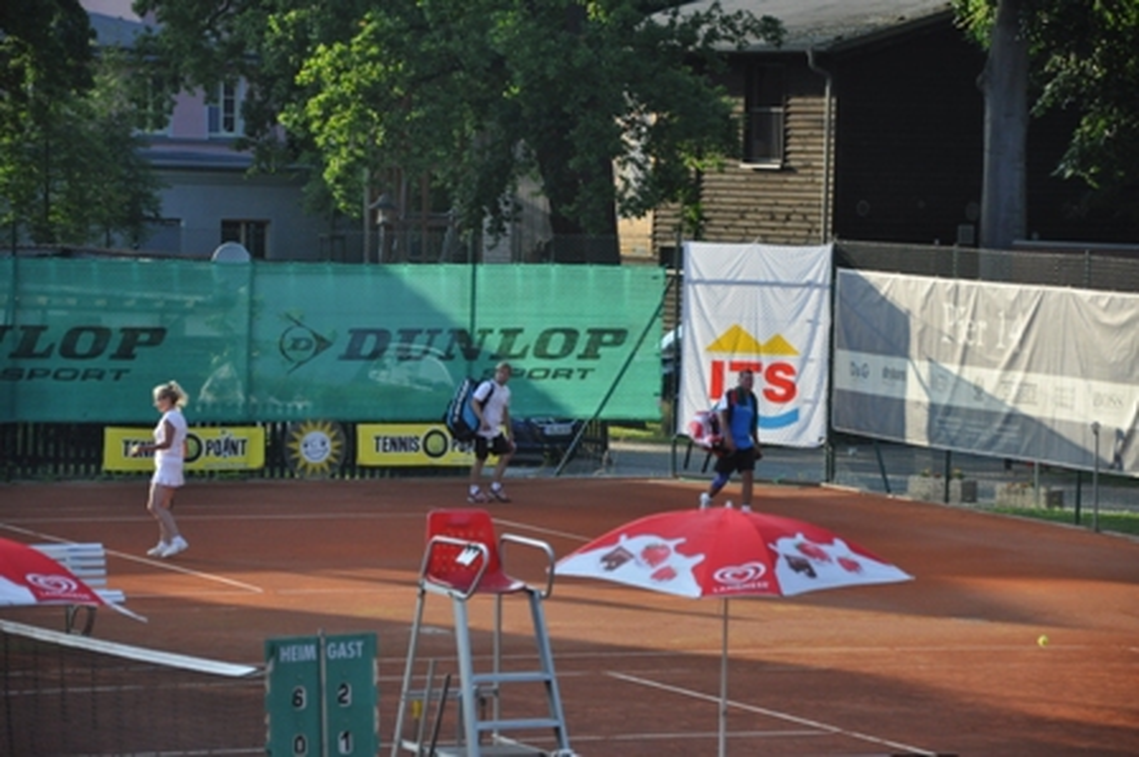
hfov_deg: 13.0
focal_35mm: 158
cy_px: 378
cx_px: 570
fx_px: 4979
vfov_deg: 8.7
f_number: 5.6
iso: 800
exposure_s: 1/800
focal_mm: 105
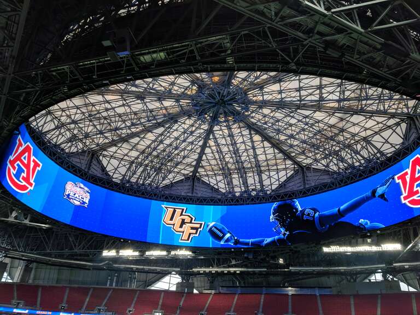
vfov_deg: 53.1
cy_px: 158
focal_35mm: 26
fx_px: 315
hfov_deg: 67.3
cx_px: 210
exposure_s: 1/120
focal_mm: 4.67
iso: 65
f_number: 2
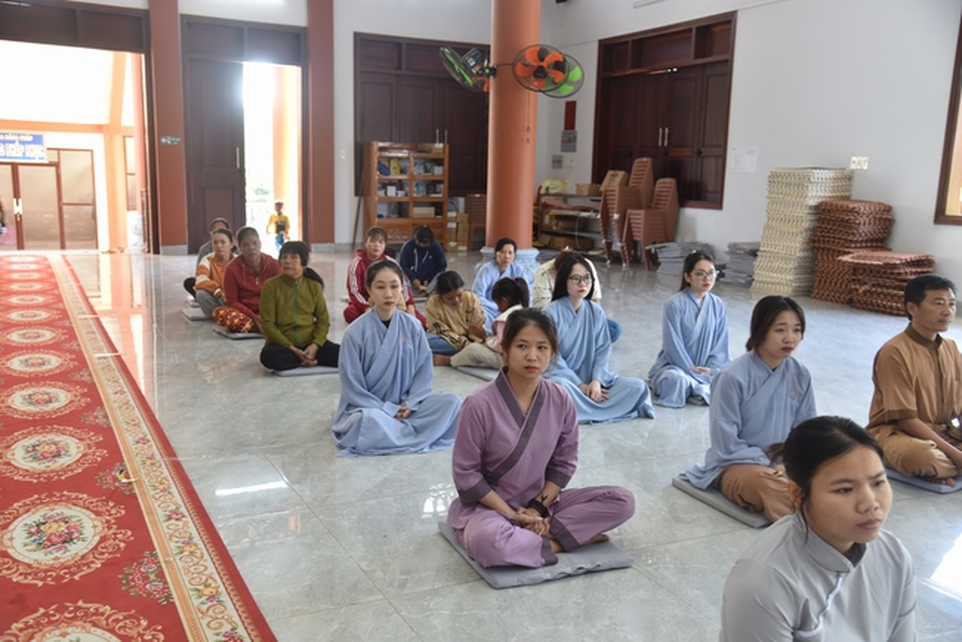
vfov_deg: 37.9
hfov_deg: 54.4
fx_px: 936
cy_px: 321
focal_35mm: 35
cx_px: 481
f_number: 4
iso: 560
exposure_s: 1/60
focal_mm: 35
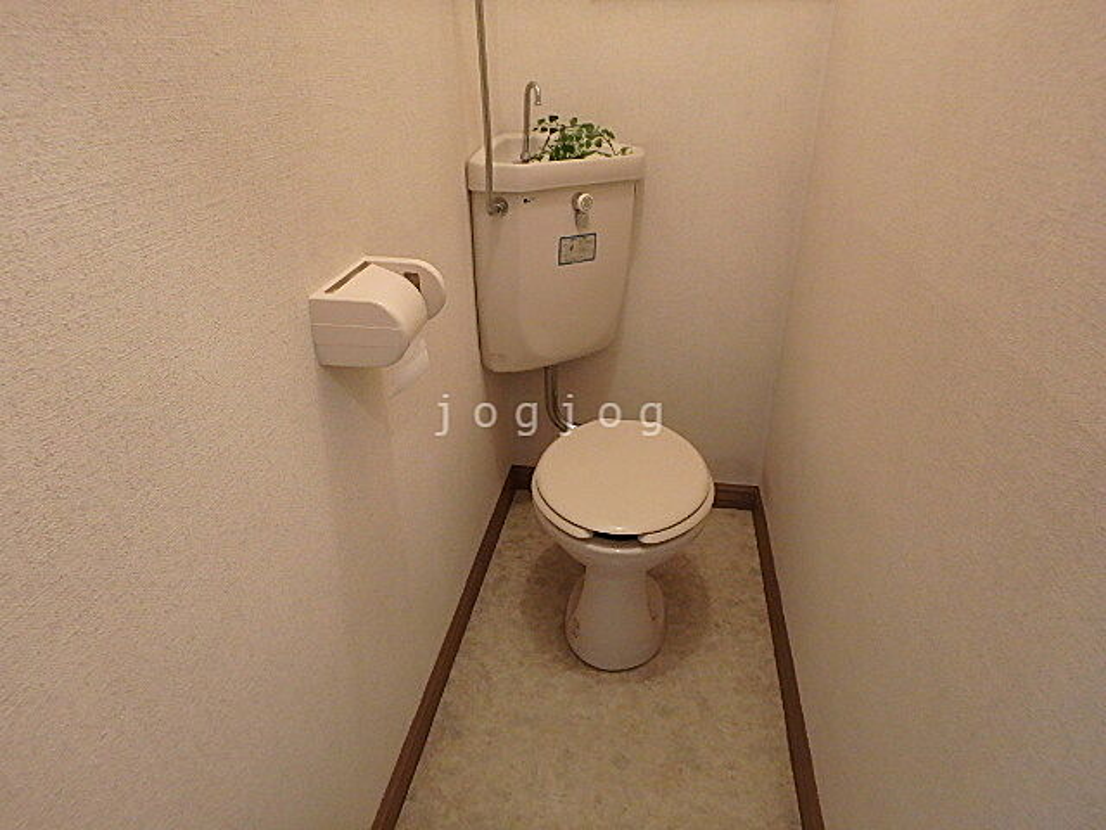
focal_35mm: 21
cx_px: 553
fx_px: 671
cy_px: 415
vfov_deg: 63.4
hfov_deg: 79.0
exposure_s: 1/25
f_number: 3.5
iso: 800
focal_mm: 3.7
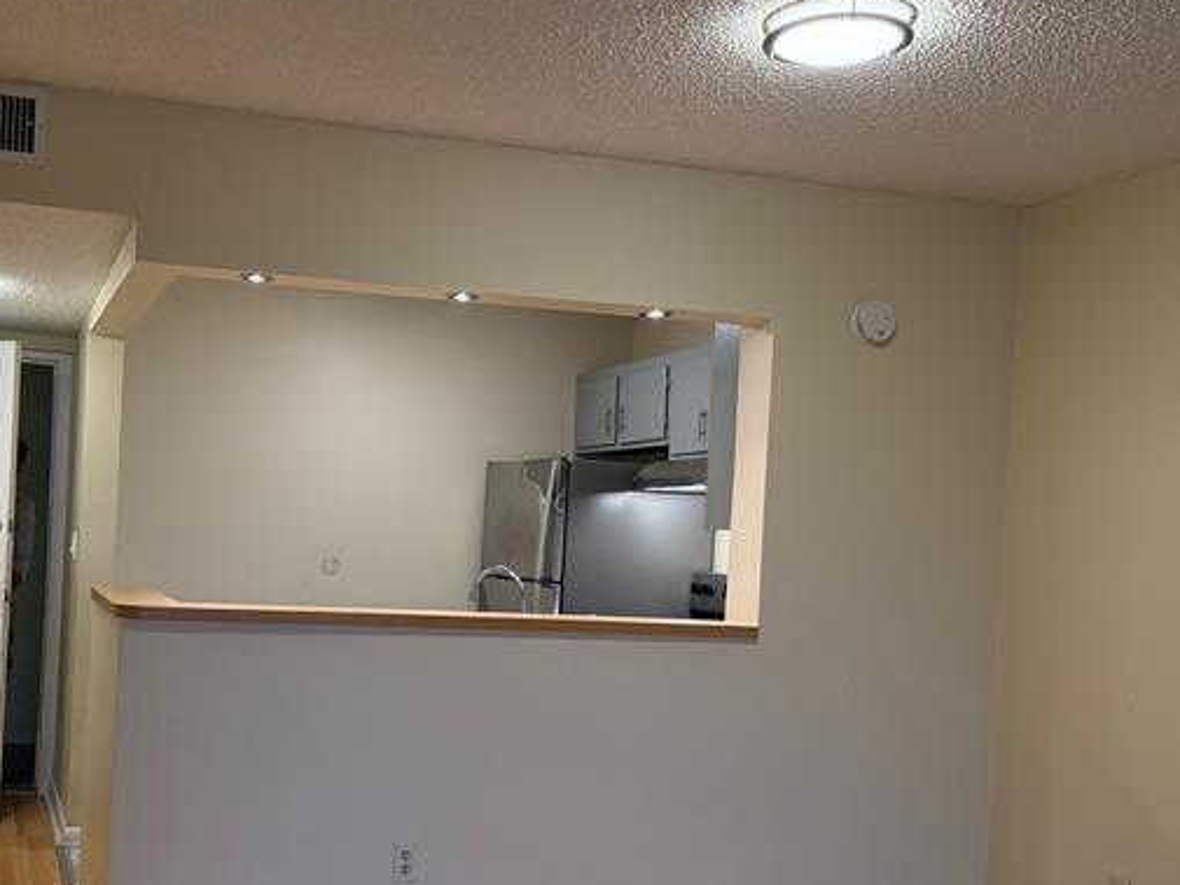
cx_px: 334
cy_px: 553
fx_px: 1296
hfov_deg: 47.6
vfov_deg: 37.5
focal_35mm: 38
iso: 200
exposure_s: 1/147
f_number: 1.78
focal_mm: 6.76
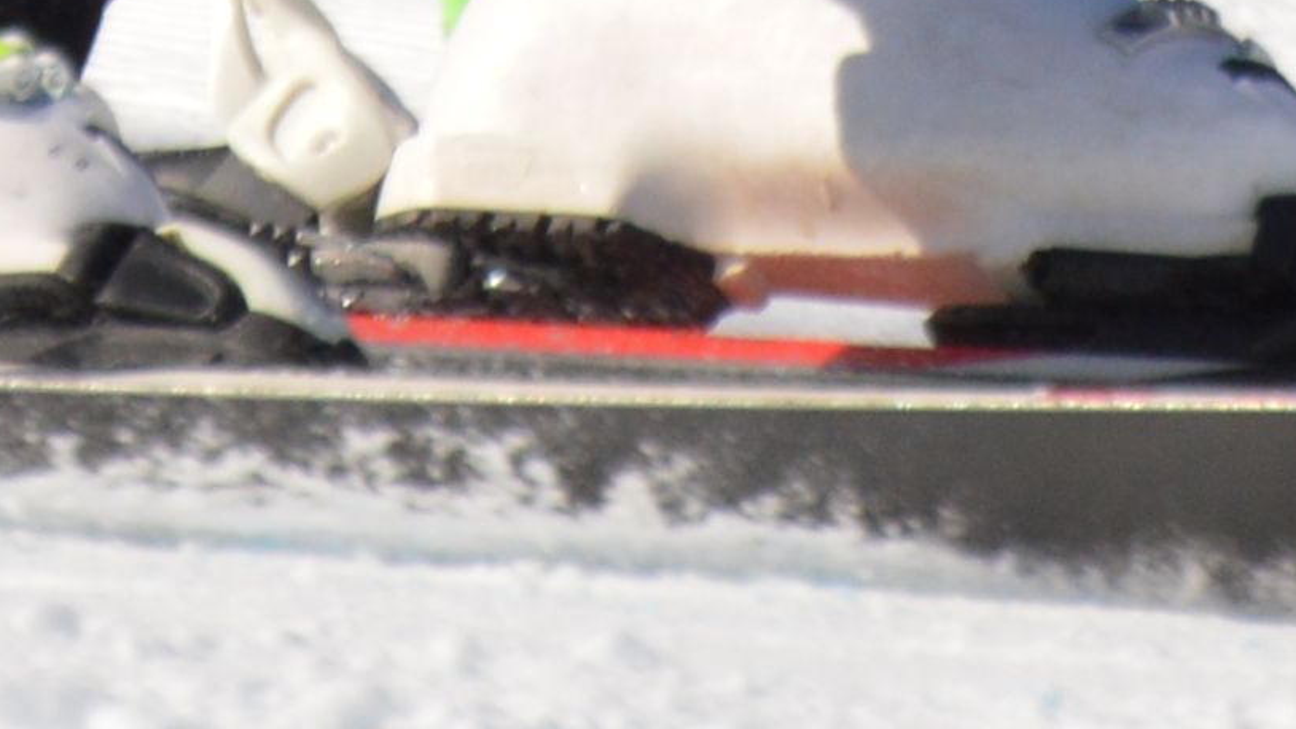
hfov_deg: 0.9
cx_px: 901
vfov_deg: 0.5
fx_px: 79731
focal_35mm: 2320
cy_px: -1729
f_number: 5.6
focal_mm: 200
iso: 280
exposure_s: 1/2000
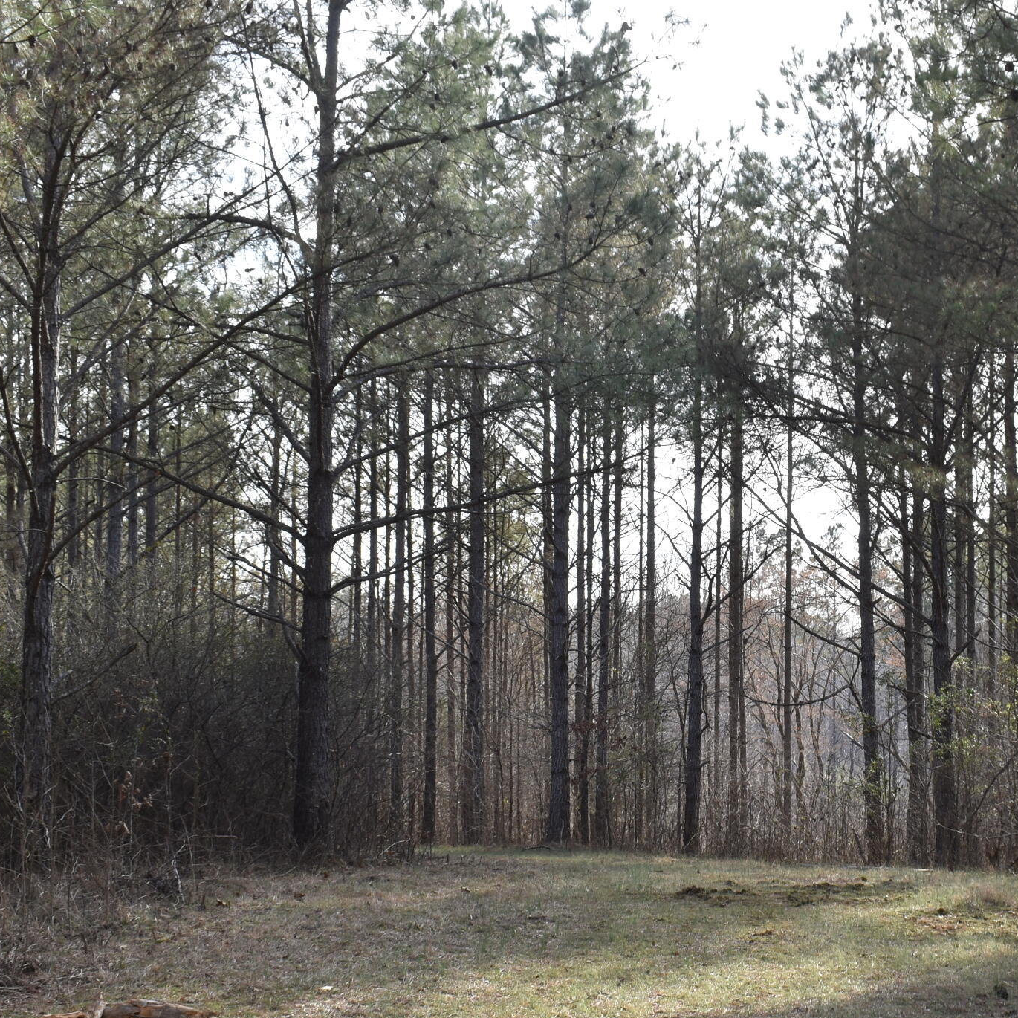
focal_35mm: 67
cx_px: 785
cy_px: 707
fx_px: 2229
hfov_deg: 25.4
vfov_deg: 25.5
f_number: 8
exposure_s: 1/80
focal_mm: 24
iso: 100
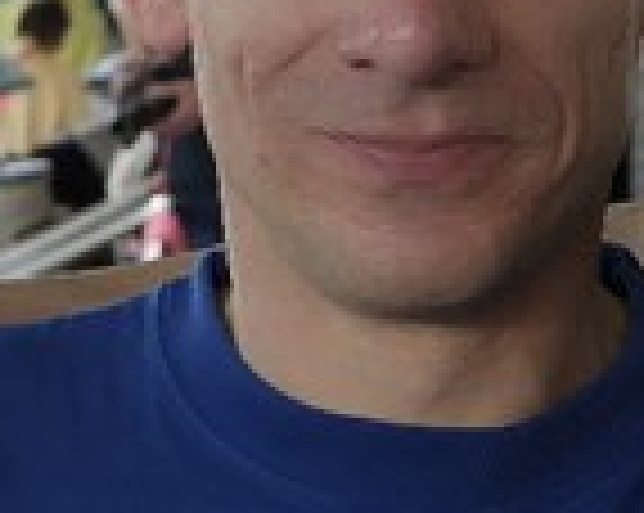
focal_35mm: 242
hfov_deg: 7.9
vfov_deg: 6.4
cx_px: 901
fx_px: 4606
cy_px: 250
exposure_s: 1/40
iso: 400
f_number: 4
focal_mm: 24
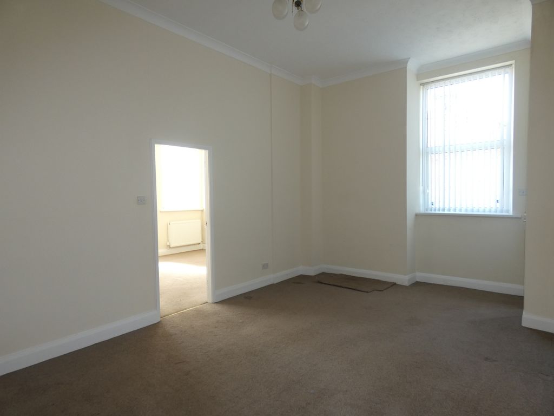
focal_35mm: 20
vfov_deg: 66.0
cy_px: 208
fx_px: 320
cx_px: 277
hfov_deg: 81.7
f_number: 2.8
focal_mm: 3.6
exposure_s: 1/60
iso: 125
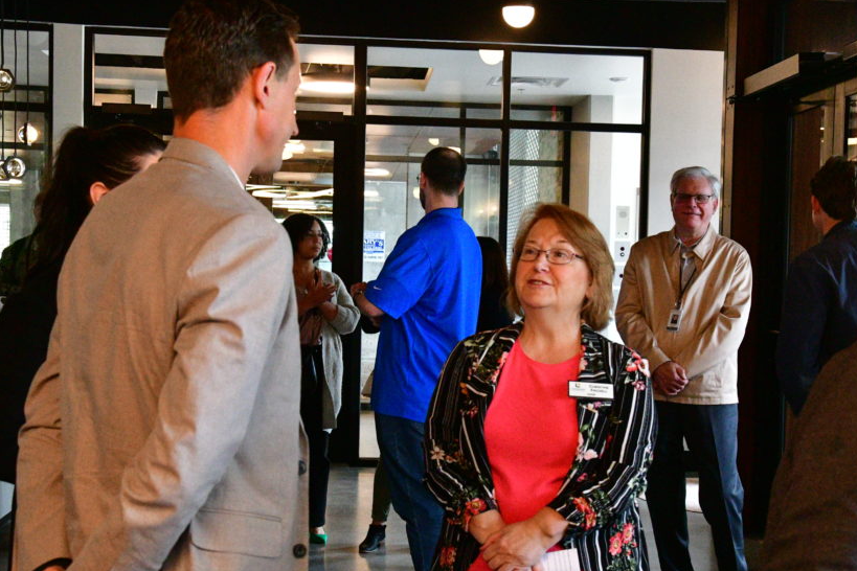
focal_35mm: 60
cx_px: 500
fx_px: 1428
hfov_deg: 33.3
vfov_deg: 22.6
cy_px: 294
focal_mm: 32
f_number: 6.3
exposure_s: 1/200
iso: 10000
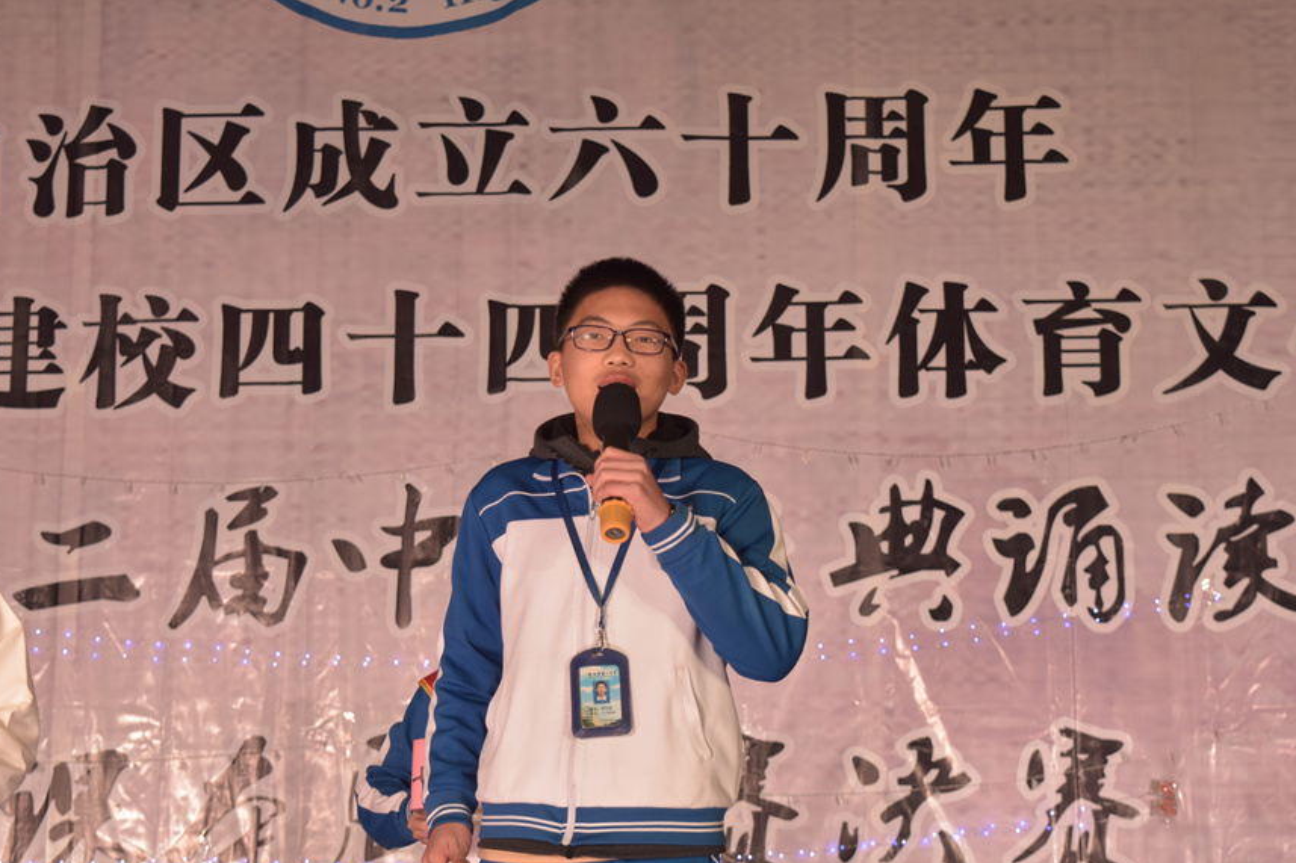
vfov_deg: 16.2
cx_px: 625
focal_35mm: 84
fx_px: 3023
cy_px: 490
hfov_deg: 24.2
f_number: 5.3
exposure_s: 1/80
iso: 320
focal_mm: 48
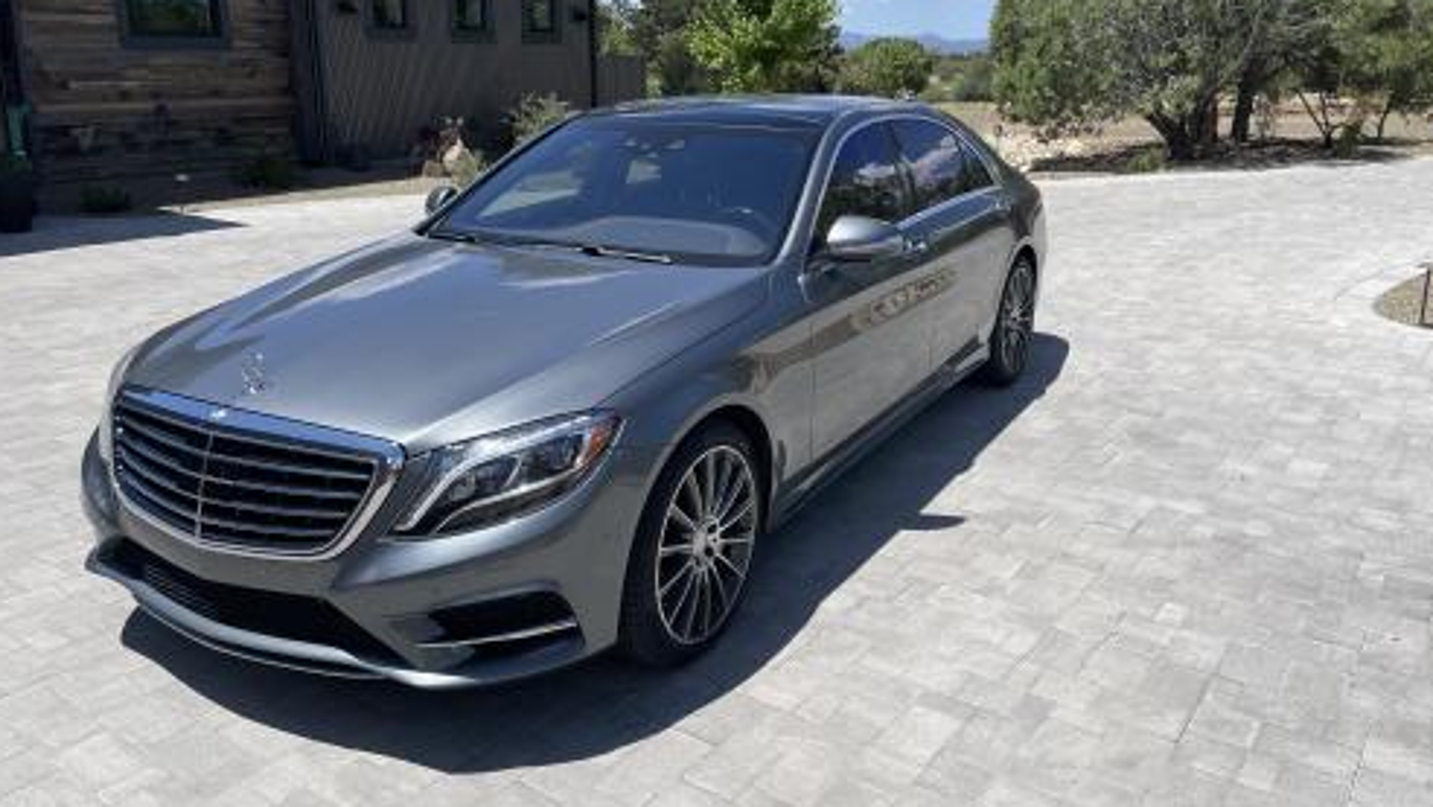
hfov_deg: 66.1
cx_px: 719
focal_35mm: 29
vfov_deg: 40.1
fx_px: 1102
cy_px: 338
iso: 32
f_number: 1.6
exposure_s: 1/3610
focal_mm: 4.2
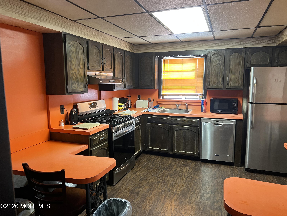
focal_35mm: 26
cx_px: 144
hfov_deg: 67.3
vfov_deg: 53.1
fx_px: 216
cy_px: 108
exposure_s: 1/60
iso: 250
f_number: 1.5
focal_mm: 5.7
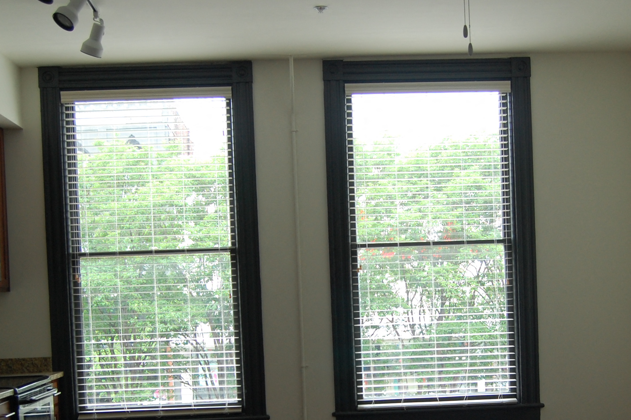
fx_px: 963
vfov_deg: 24.2
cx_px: 361
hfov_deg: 36.2
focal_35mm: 55
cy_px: 339
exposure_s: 1/80
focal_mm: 22
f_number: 4.5
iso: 400
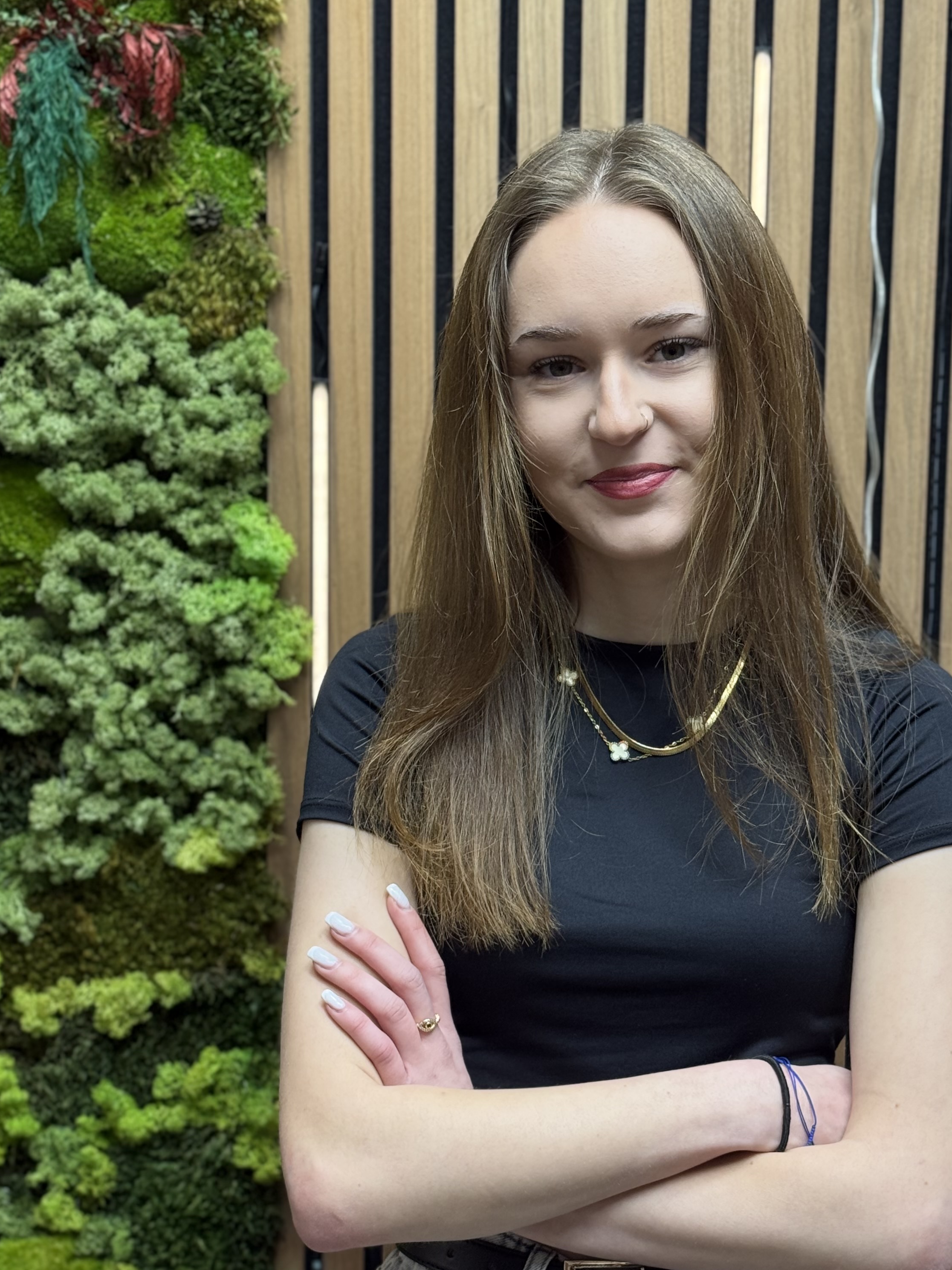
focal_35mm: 65
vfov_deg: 29.8
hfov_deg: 22.5
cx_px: 641
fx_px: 2383
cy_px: 715
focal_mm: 6.76
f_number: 1.78
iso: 80
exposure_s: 1/52
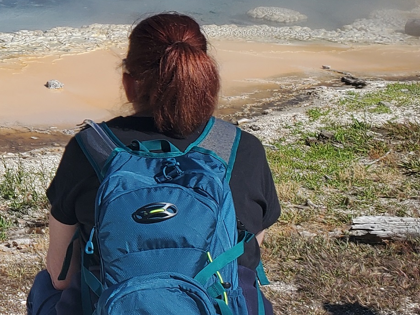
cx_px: -136
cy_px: 88
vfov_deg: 17.1
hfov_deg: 20.6
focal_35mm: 86
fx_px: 1044
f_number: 2.4
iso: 50
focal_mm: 4.3
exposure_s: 1/2493
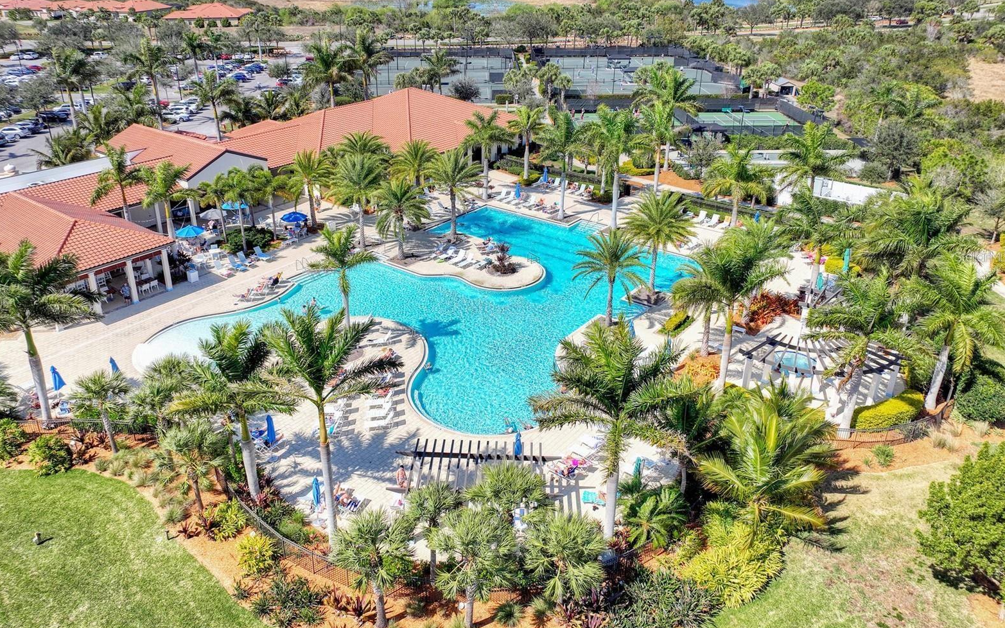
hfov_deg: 70.4
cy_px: 257
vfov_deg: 47.4
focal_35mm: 26
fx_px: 712
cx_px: 502
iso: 100
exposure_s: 1/2000
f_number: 2.8
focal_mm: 12.3
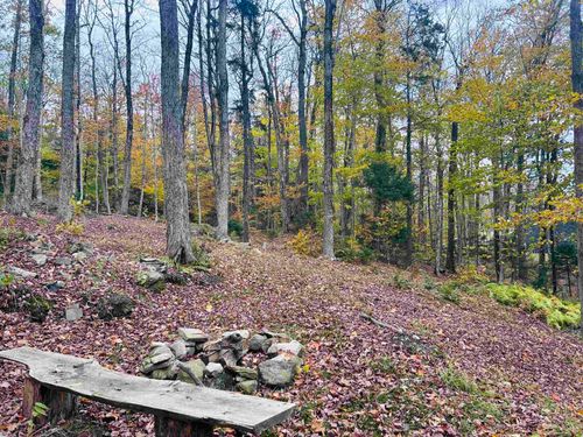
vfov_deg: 53.1
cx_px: 292
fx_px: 438
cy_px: 218
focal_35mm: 26
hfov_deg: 67.3
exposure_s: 1/265
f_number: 1.5
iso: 40
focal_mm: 5.7
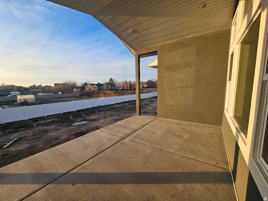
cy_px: 100
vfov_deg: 89.9
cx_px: 134
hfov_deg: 106.2
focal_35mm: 13
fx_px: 101
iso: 64
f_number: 2.2
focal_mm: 2.2
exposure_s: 1/761
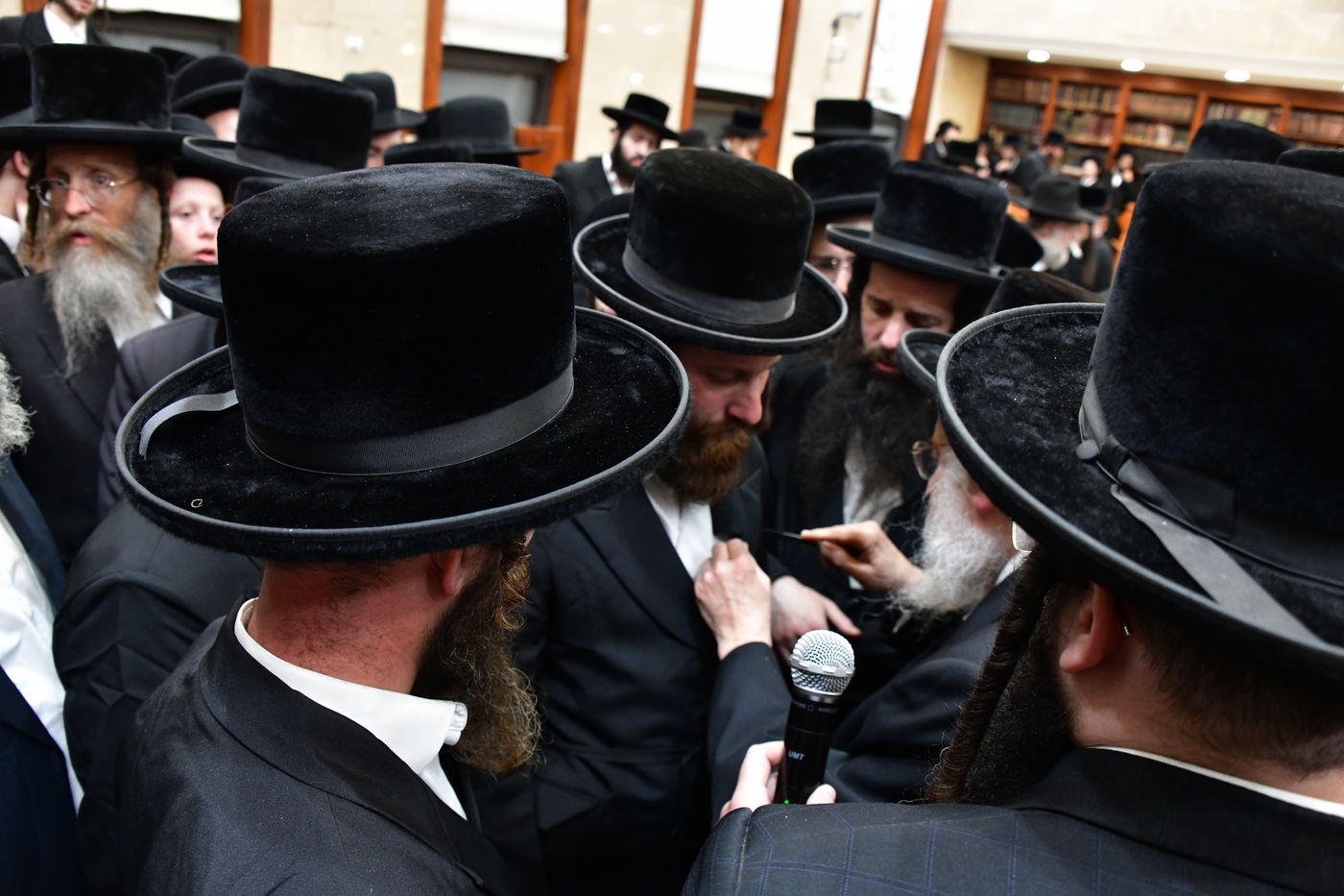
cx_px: 672
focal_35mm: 28
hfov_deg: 65.5
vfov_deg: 46.4
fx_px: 1045
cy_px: 448
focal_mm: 28
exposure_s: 1/80
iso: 4000
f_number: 5.6
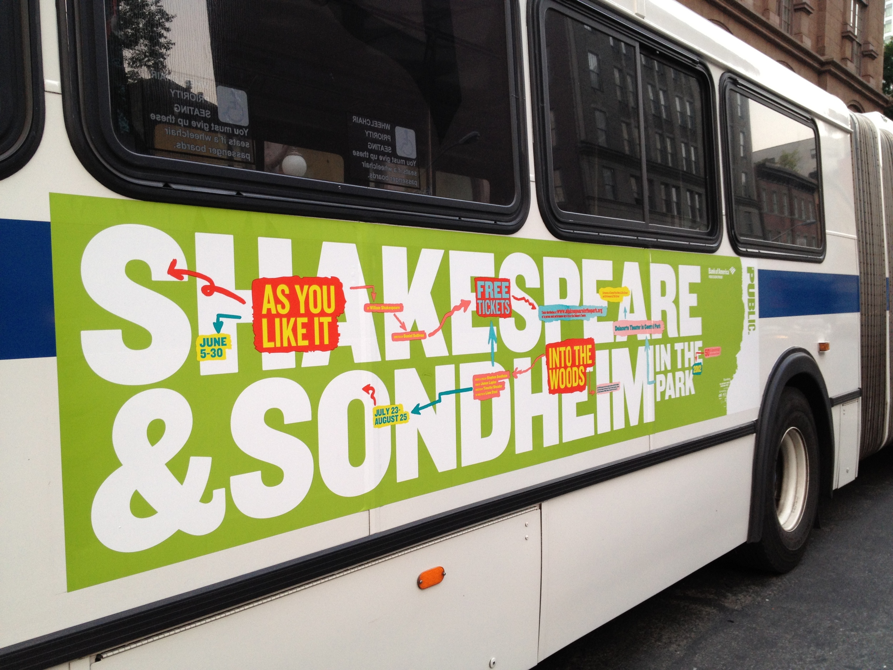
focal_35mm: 35
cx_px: 446
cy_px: 335
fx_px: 903
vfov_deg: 40.7
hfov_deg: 52.6
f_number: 2.4
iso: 80
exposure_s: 1/20
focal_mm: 4.28
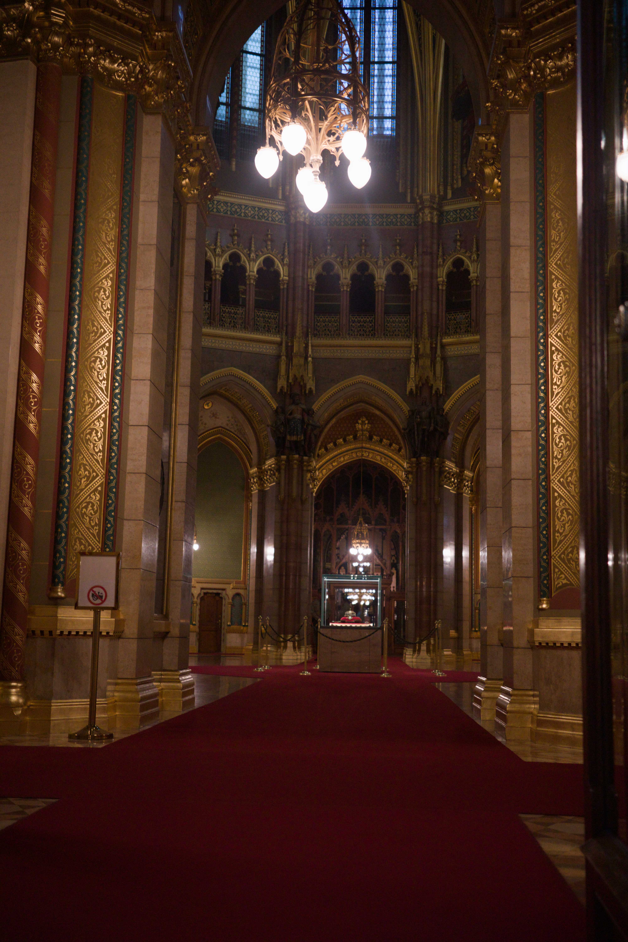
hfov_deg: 33.4
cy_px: 471
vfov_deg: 48.5
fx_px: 1047
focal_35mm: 40
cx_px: 314
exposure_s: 1/100
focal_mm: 26
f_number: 2.8
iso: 2500
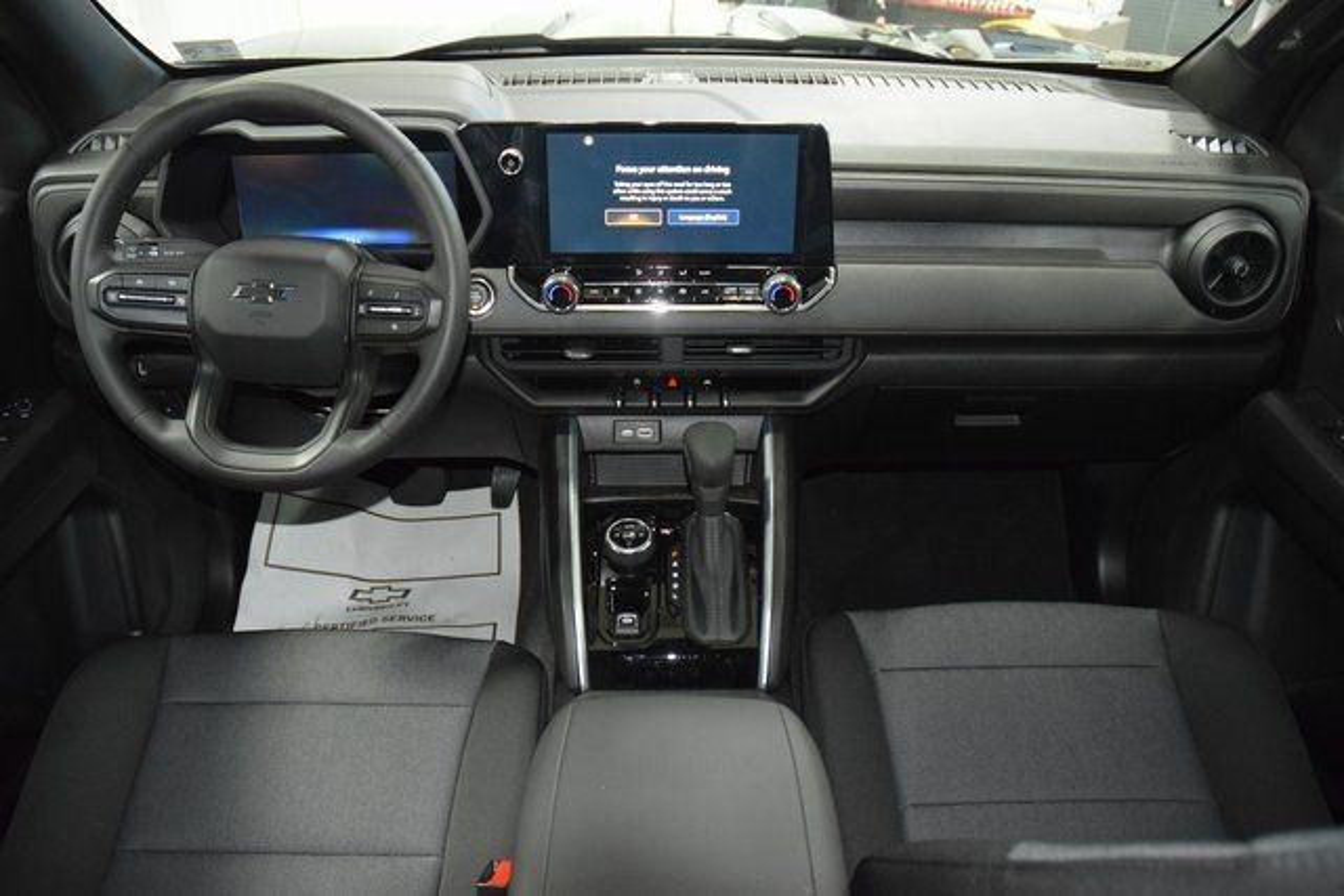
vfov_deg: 48.0
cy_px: 448
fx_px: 1008
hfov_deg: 67.4
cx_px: 672
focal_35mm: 27
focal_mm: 18
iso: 3200
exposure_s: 1/40
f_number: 3.5
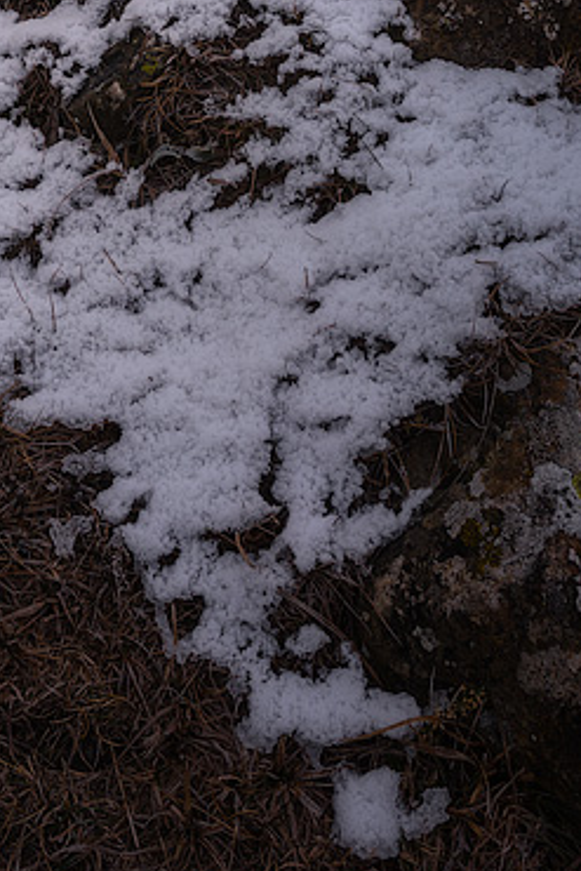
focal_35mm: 54
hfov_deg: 24.5
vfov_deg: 30.0
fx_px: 1306
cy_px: -235
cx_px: 84
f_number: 16
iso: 100
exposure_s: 1/20
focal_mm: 20
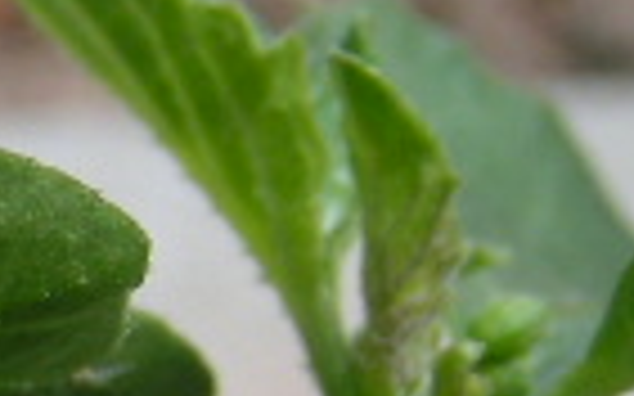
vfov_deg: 4.3
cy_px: 626
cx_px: -468
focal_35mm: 304
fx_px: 5251
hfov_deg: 6.8
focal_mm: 9.7
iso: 50
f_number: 5
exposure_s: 1/160
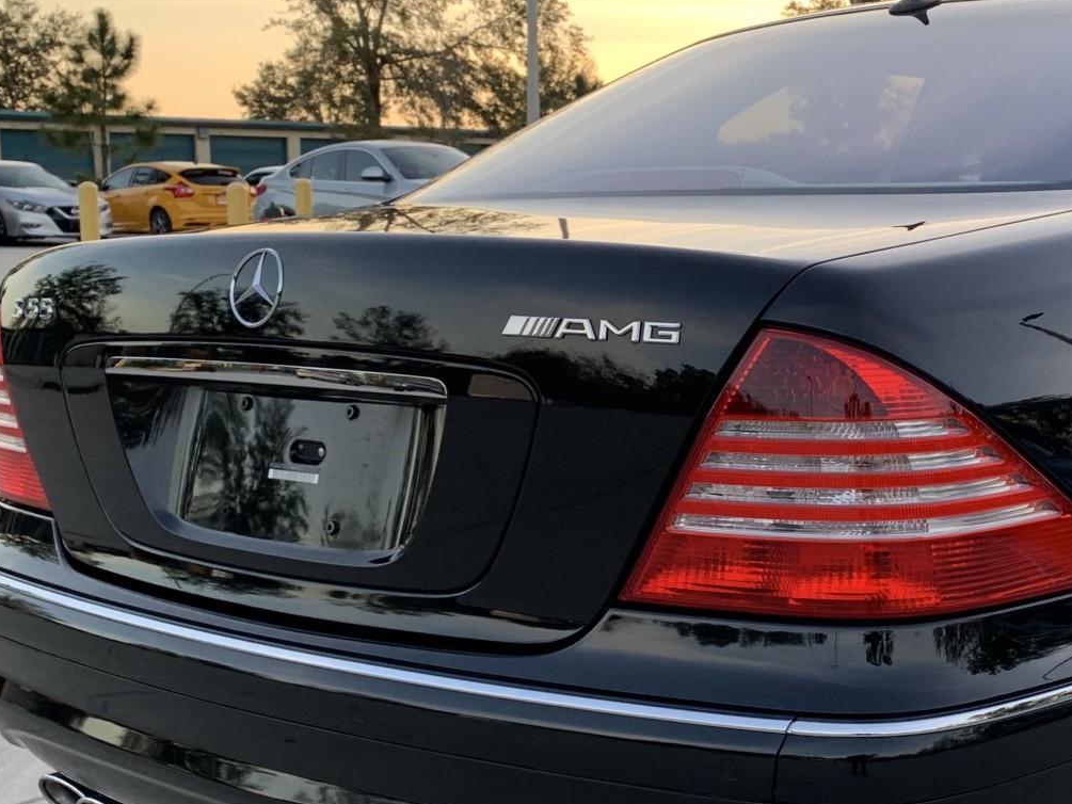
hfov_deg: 34.7
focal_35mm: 53
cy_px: 445
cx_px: 899
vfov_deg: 27.5
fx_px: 1642
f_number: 1.8
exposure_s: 1/133
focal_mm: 4.25
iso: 25
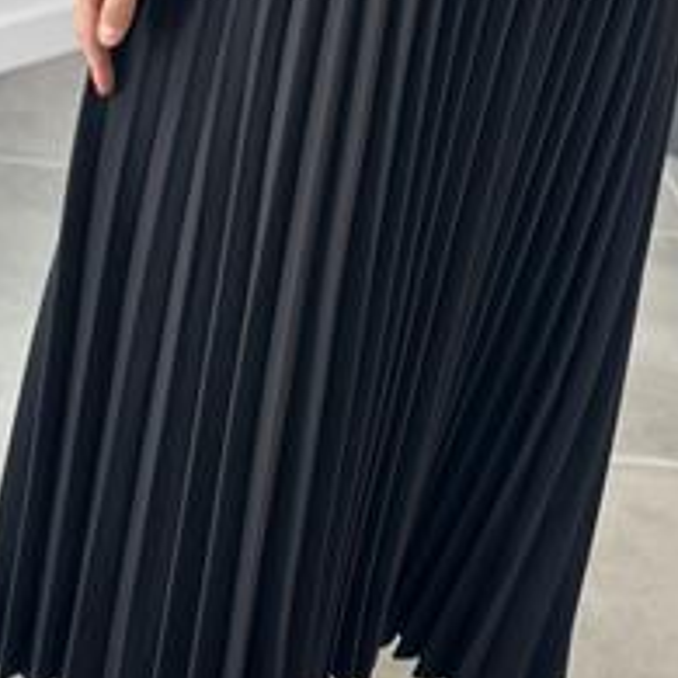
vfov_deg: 19.3
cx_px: 334
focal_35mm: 90
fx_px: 1994
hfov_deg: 19.3
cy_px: 301
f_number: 1.78
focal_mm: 6.86
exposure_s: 1/134
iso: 100
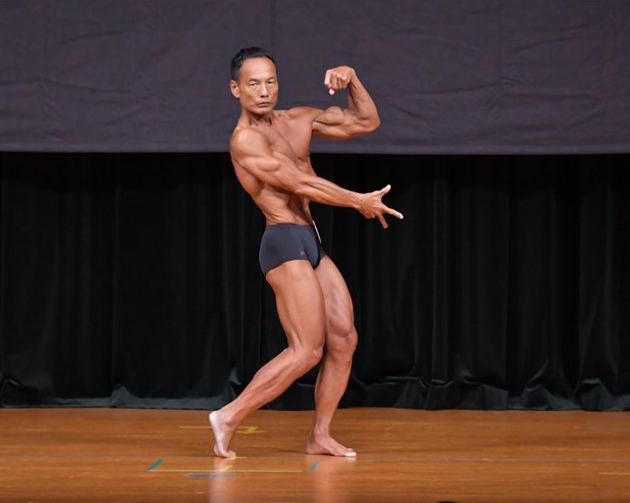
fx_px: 6020
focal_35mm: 323
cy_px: 251
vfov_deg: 4.8
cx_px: 330
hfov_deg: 6.0
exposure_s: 1/400
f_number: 5.6
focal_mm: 190
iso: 5000
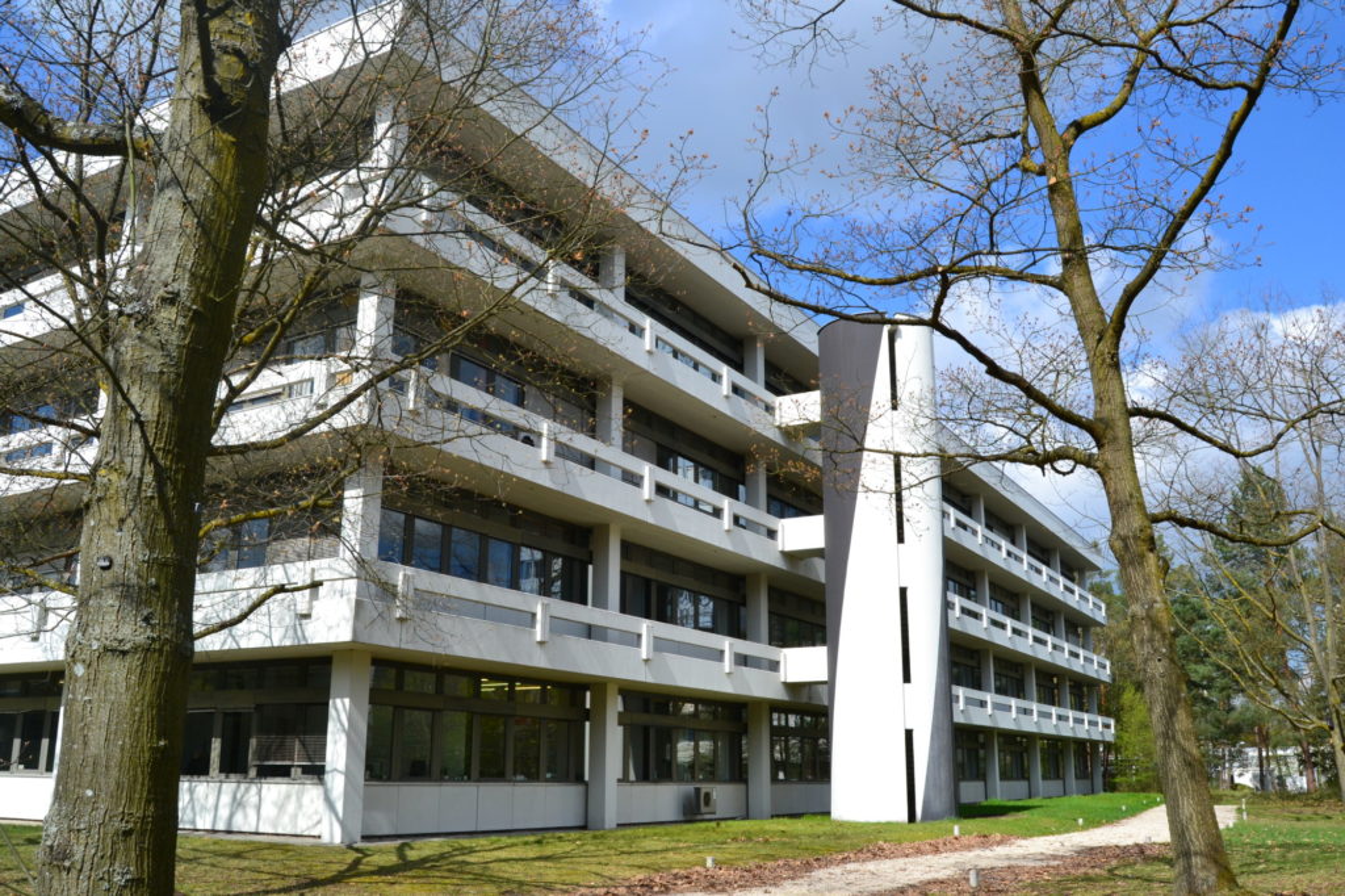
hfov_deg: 61.9
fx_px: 1120
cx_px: 672
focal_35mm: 30
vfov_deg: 43.6
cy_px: 448
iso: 360
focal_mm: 20
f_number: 11
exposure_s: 1/500
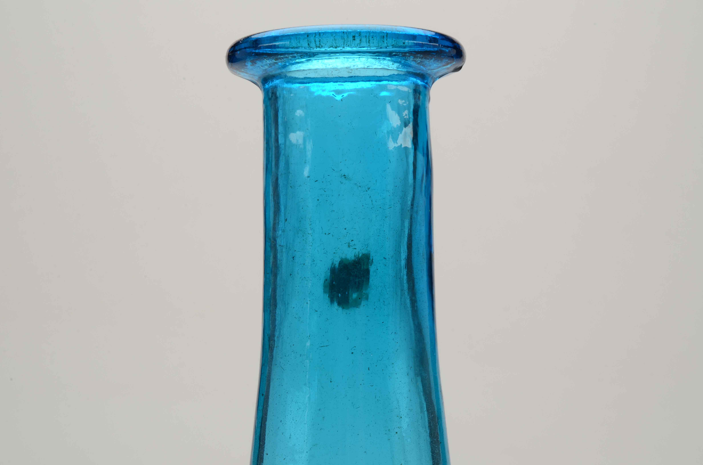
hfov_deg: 24.7
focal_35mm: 82
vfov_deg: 16.5
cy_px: 232
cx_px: 352
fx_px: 1608
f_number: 32
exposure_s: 1/160
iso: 100
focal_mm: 55
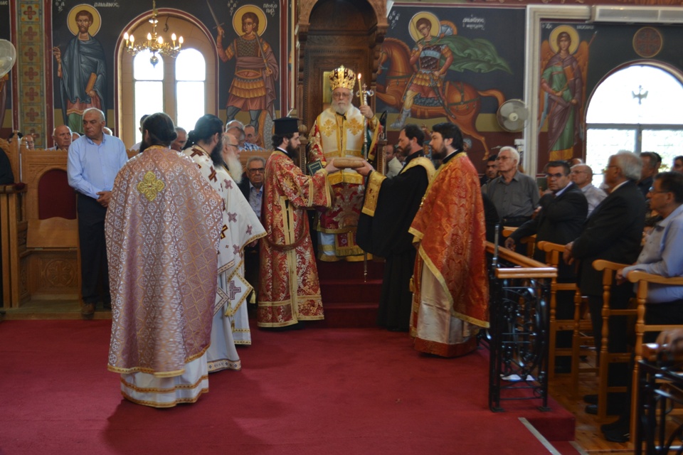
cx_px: 342
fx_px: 854
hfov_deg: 43.6
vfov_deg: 29.9
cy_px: 228
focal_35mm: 45
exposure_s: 1/20
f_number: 4.5
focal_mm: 30
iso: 400
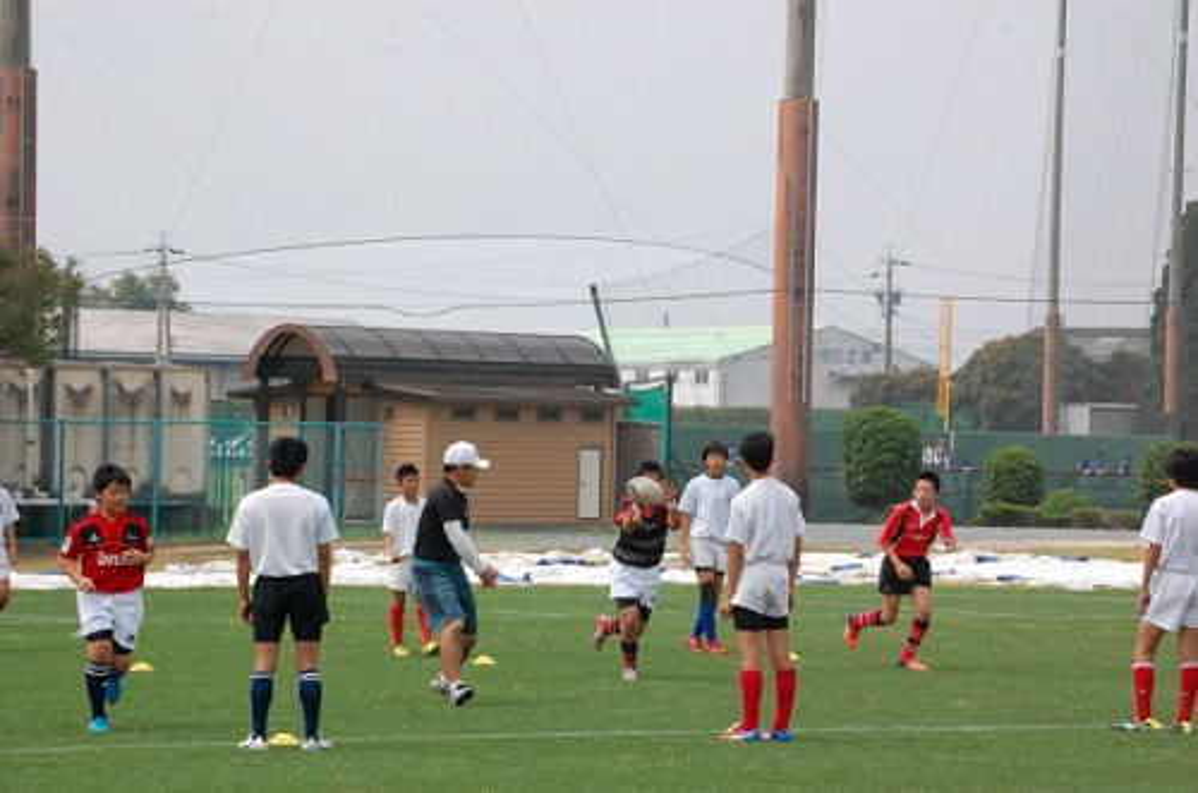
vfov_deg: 10.7
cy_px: 396
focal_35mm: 128
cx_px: 599
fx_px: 4233
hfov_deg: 16.1
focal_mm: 85
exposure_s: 1/2000
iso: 1600
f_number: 11
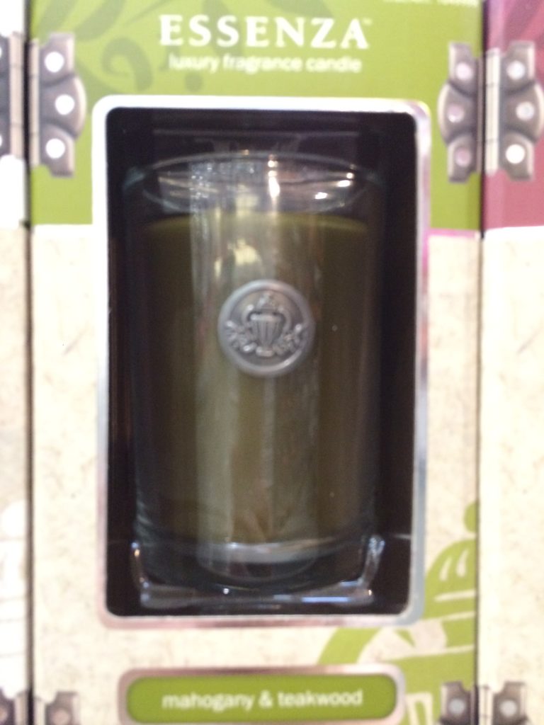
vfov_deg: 61.7
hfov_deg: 48.2
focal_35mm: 29
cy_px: 362
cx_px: 272
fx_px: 608
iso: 250
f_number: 2.2
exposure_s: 1/30
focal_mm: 4.15
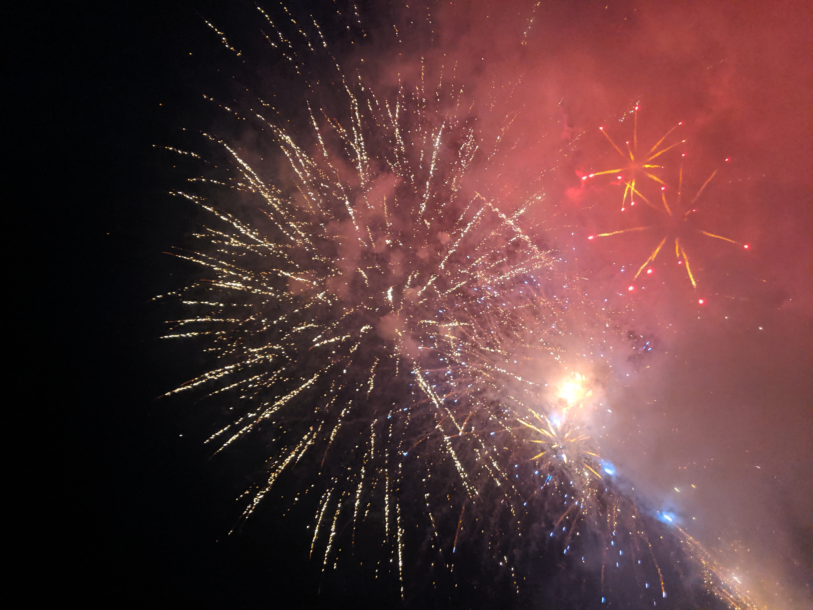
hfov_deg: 65.3
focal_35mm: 27
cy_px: 305
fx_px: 634
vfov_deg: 51.4
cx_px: 406
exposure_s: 1/40.1
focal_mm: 4.44
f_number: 1.8
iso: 336
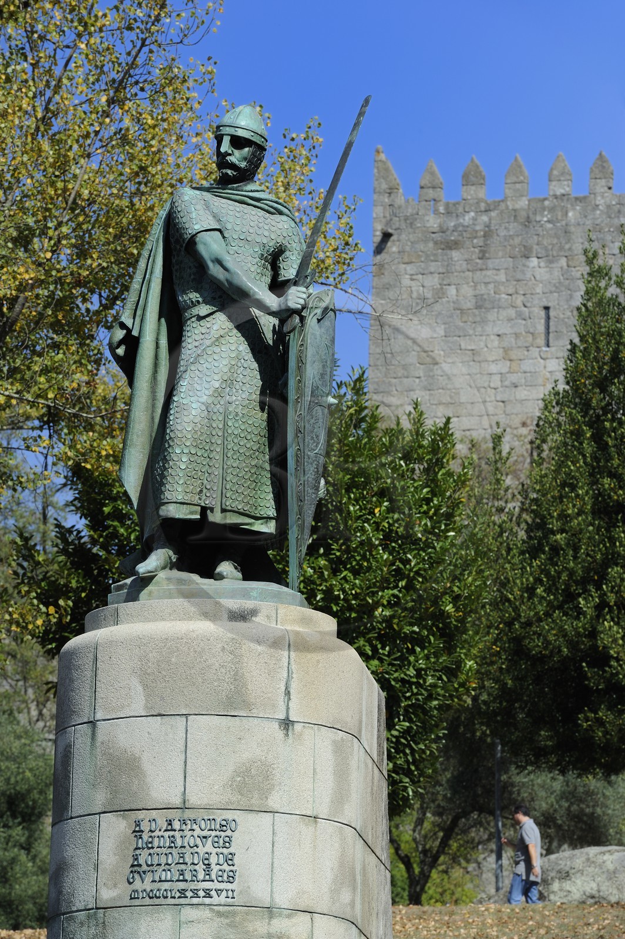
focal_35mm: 200
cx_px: 312
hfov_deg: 6.9
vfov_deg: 10.3
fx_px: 5217
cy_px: 470
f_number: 13
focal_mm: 200
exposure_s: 1/200
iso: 200
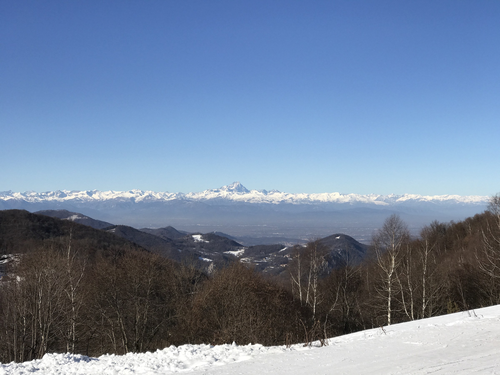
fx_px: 823
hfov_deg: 33.8
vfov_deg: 25.7
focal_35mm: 57
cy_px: 188
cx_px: 250
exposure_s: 1/1623
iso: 20
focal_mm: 6.6
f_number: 2.8
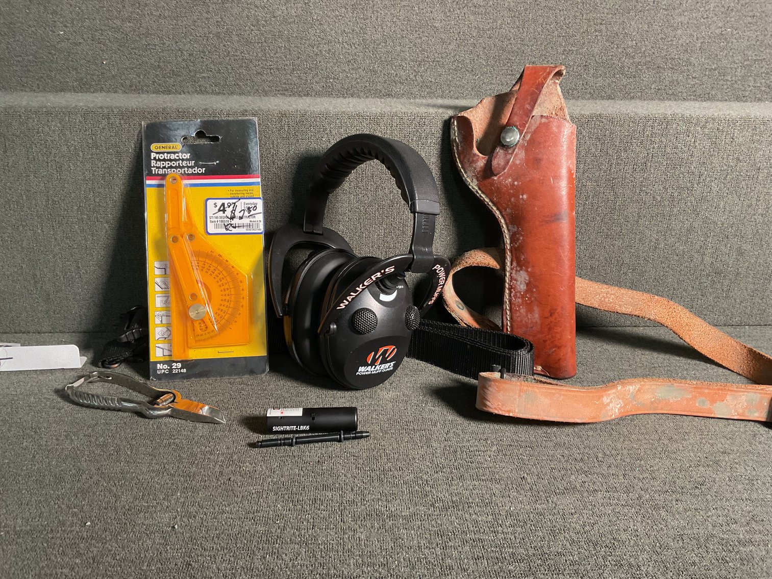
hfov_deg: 61.7
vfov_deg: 48.2
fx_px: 647
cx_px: 386
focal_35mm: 29
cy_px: 290
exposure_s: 1/60
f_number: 1.8
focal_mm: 3
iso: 160
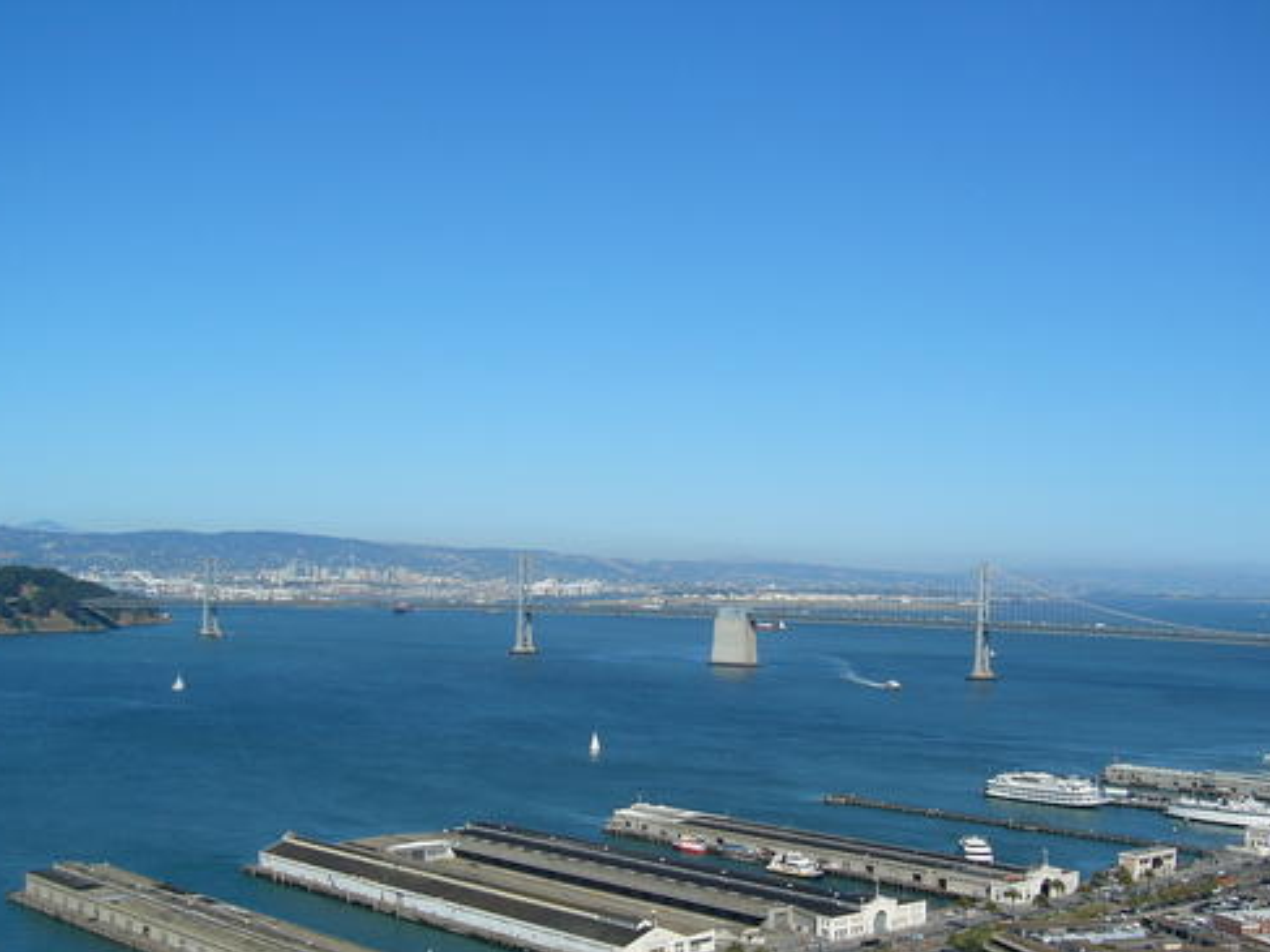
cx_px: 589
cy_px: 621
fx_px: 1687
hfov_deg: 41.2
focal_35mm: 46
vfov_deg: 31.3
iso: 50
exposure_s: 1/200
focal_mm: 5.8
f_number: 8
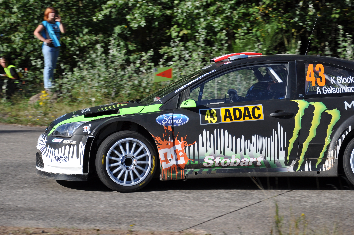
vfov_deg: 10.3
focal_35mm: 133
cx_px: 195
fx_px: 1306
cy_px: 118
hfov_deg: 15.4
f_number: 6.3
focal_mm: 80
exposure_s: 1/640
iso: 200
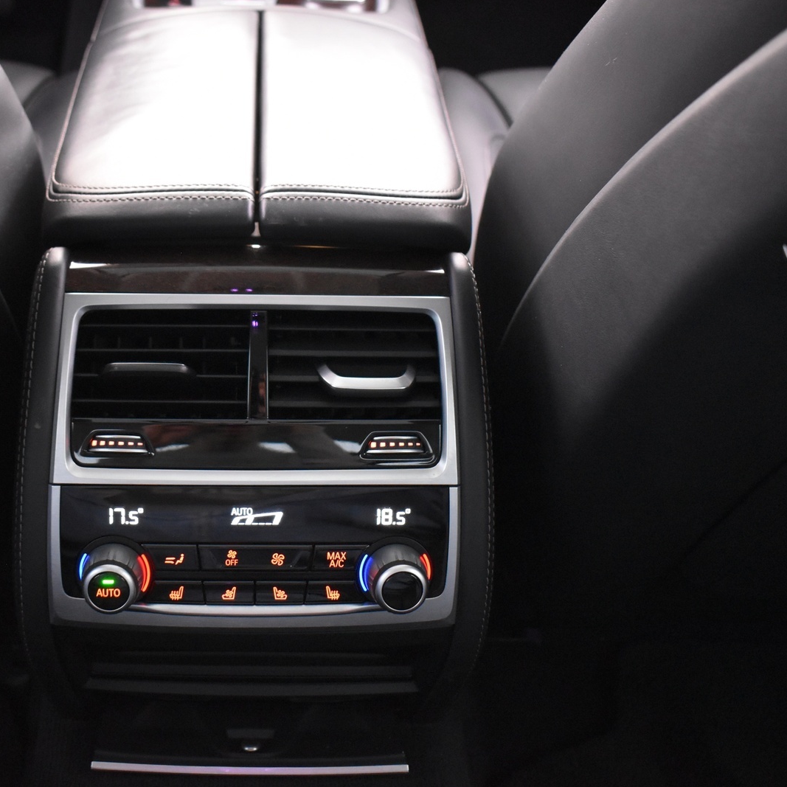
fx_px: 1045
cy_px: 397
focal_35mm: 41
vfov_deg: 41.3
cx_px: 274
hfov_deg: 40.8
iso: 3200
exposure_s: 1/6
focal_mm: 21
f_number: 3.8
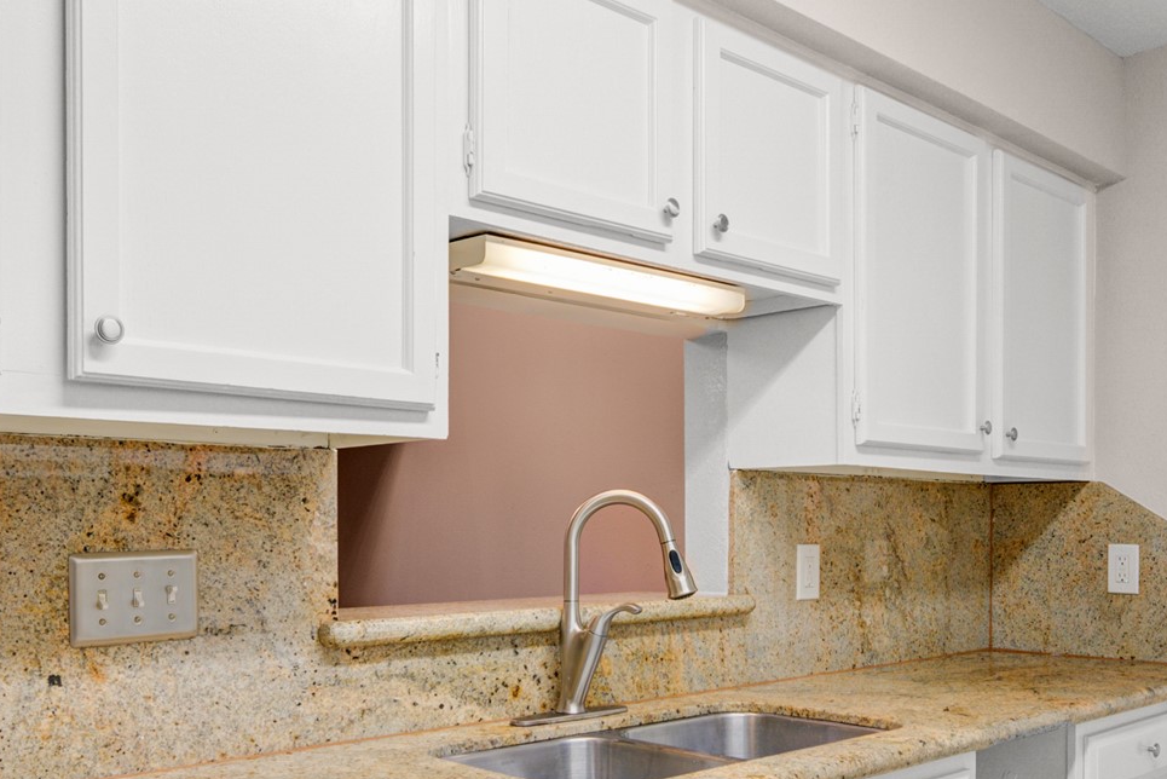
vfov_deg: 36.4
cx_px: 657
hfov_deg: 53.0
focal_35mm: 36
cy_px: 537
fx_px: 1167
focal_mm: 16
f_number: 8
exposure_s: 1/4
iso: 250
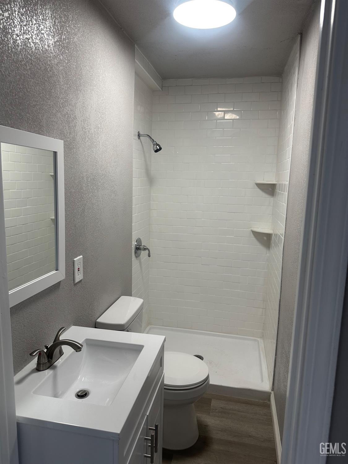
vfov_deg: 71.6
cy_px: 232
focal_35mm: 24
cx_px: 174
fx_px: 322
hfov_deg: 56.8
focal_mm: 6.86
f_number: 1.78
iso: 125
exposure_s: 1/60
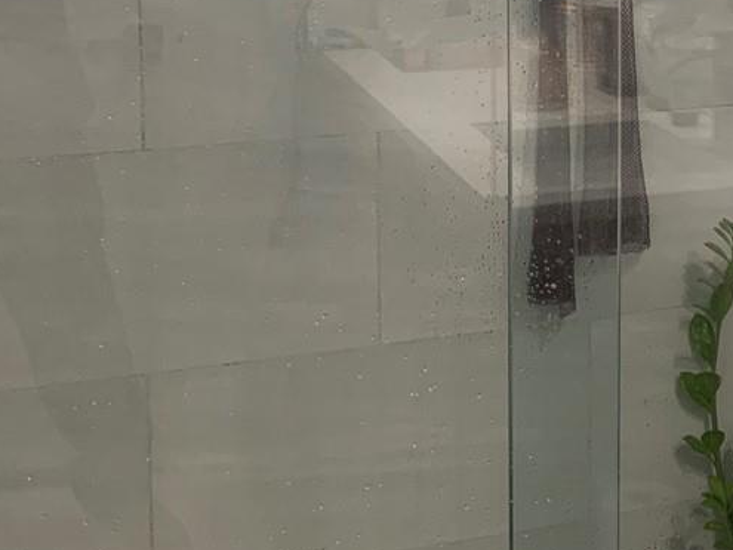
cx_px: 869
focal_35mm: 84
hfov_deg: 21.7
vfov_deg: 17.1
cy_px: -34
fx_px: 1778
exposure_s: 1/60
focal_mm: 4.25
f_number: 1.8
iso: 125
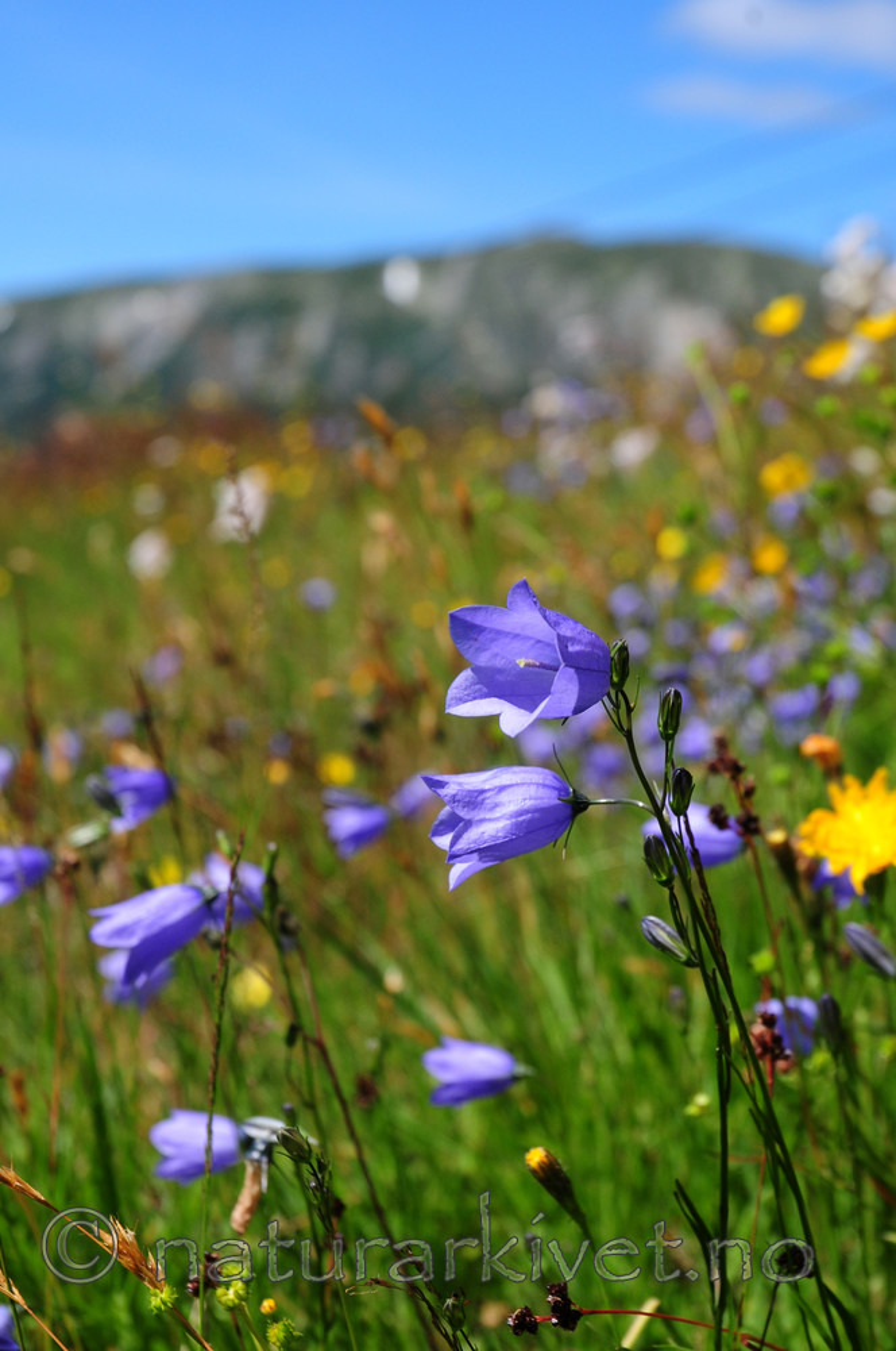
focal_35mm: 75
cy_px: 676
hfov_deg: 18.1
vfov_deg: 27.0
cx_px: 448
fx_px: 2808
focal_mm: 50
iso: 400
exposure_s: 1/800
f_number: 8
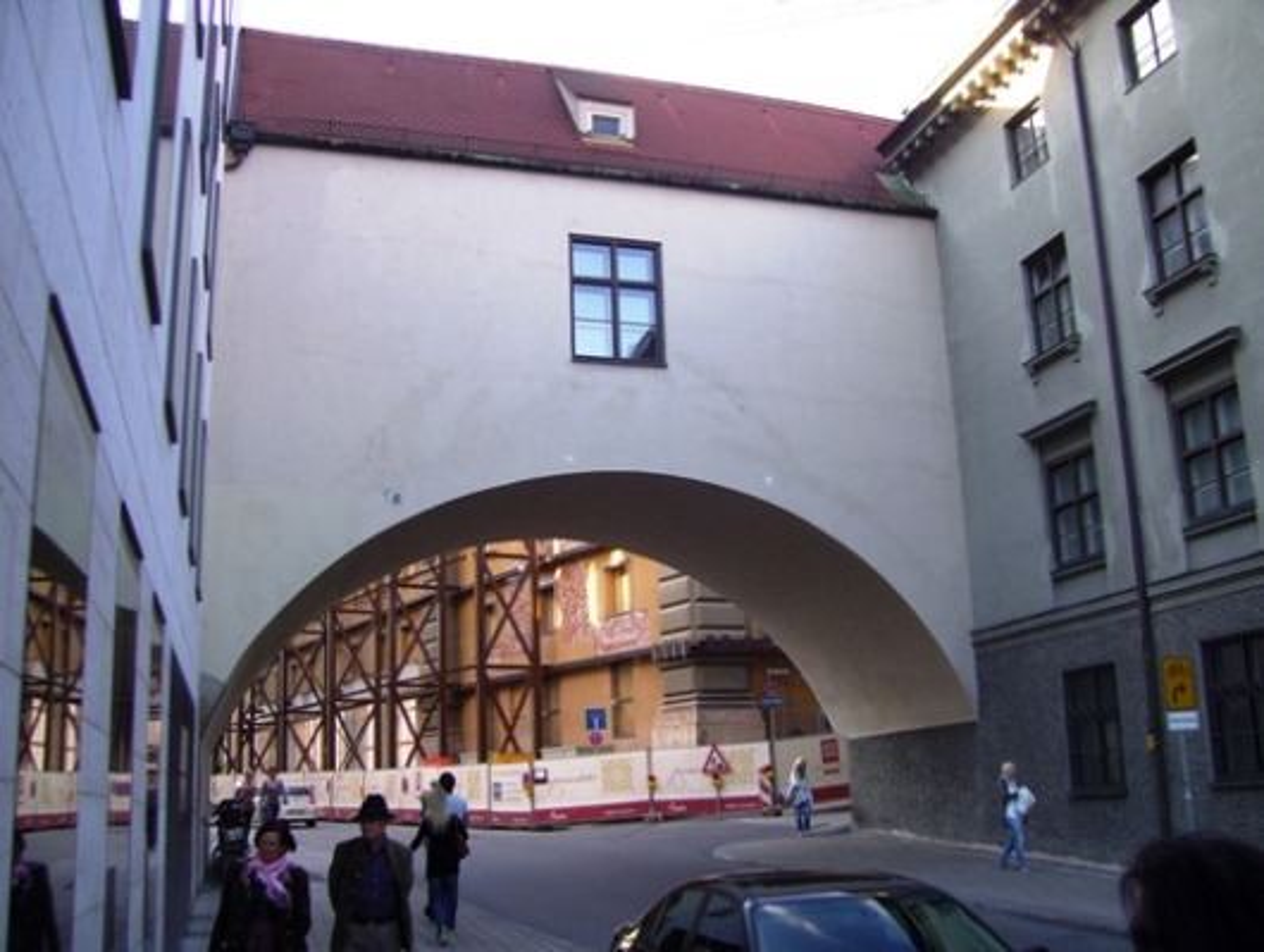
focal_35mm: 36
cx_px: 632
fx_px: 1316
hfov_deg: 51.3
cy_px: 476
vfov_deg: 39.7
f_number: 2.7
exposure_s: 1/80
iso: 80
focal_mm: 6
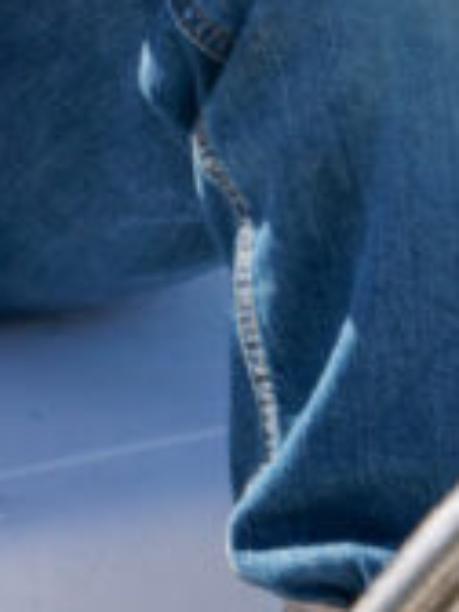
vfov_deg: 5.6
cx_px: -310
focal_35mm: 343
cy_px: -652
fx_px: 6064
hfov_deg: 4.3
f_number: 7.1
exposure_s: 1/500
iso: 200
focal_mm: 36
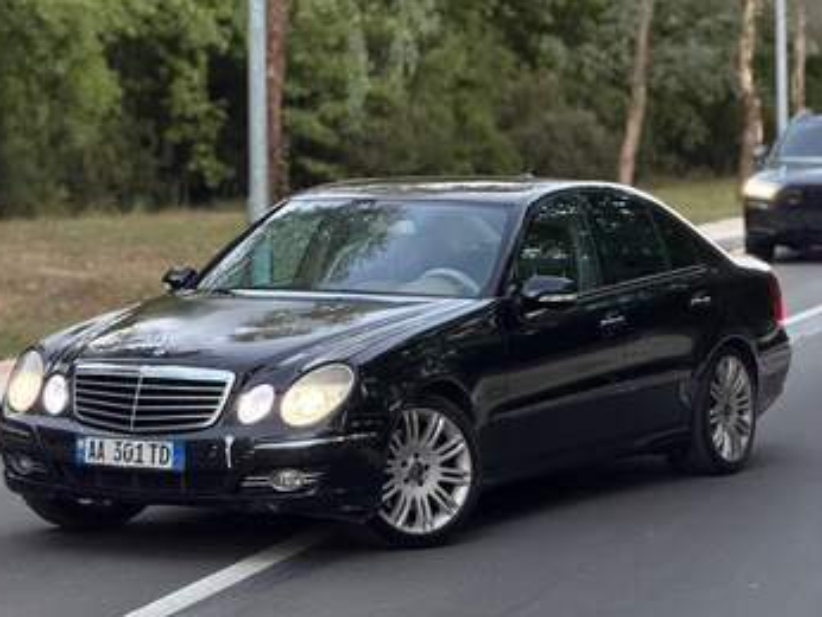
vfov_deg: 14.2
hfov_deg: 18.9
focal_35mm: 104
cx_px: 397
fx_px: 2471
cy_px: 313
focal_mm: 16.89
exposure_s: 1/33
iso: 500
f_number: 2.8
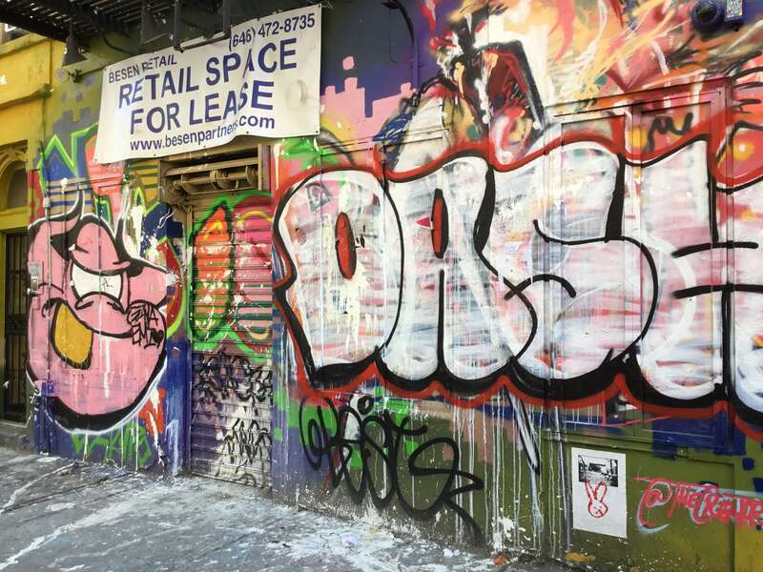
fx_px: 683
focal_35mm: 31
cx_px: 382
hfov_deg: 58.4
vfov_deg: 45.4
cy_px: 286
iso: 25
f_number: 2.4
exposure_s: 1/60
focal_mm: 3.3
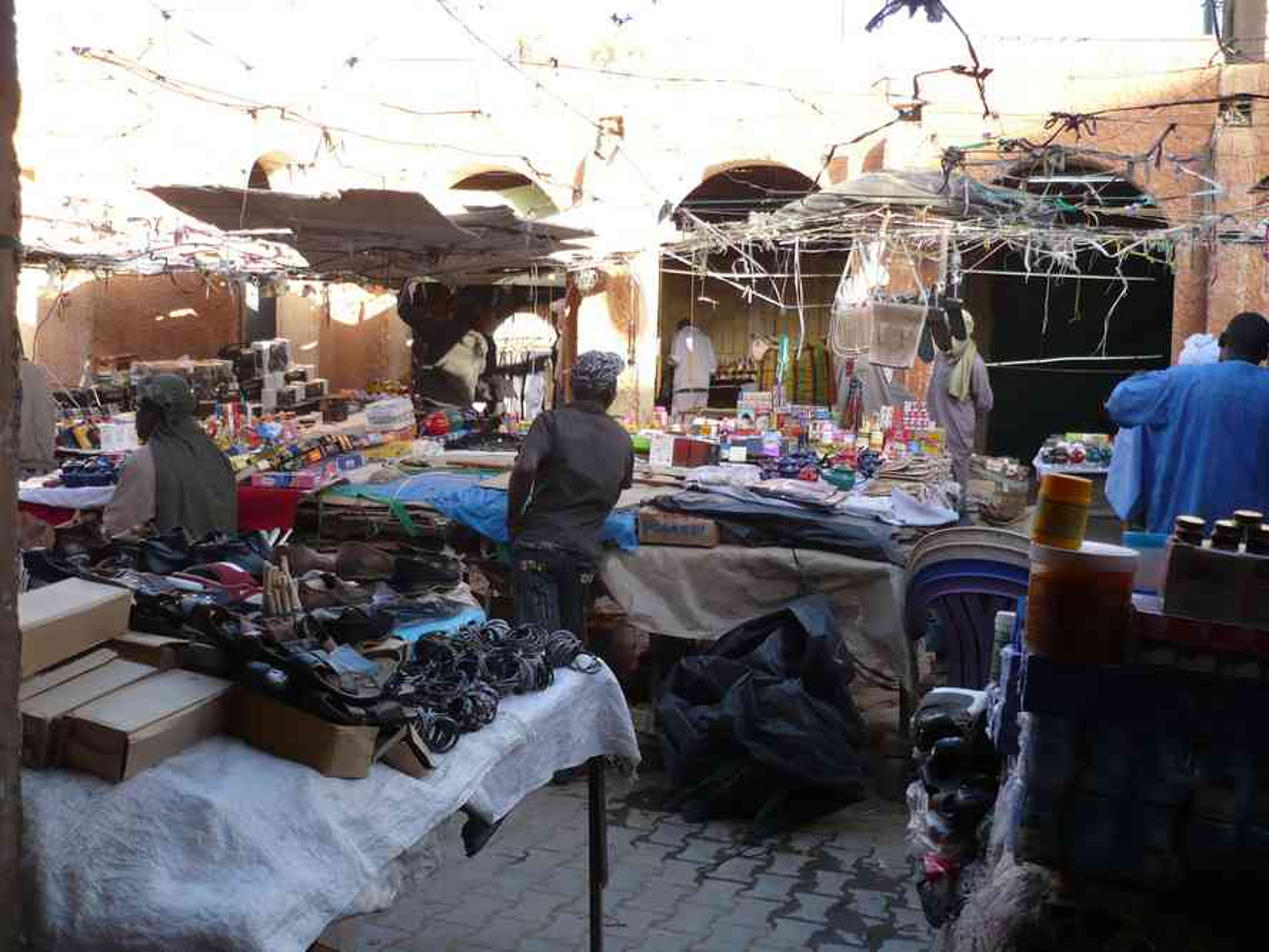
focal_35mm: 35
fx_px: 1283
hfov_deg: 52.6
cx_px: 634
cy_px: 476
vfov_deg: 40.7
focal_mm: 5.8
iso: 100
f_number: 2.8
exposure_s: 1/125
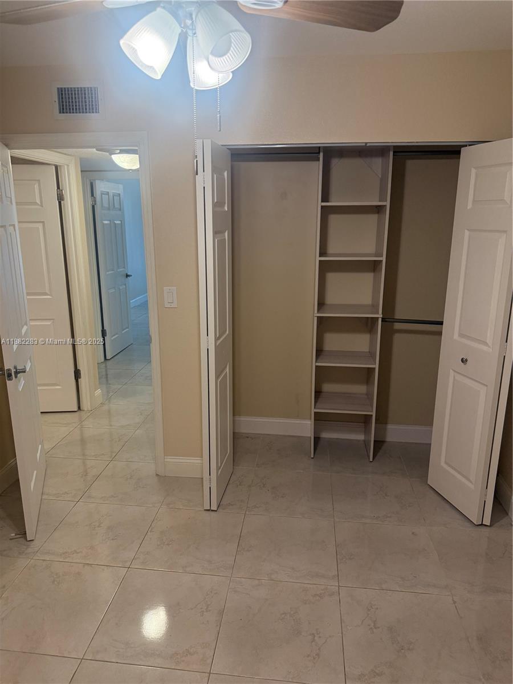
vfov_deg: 71.6
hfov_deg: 56.8
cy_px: 342
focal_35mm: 24
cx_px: 256
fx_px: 474
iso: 320
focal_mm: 6.76
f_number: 1.78
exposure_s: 1/120
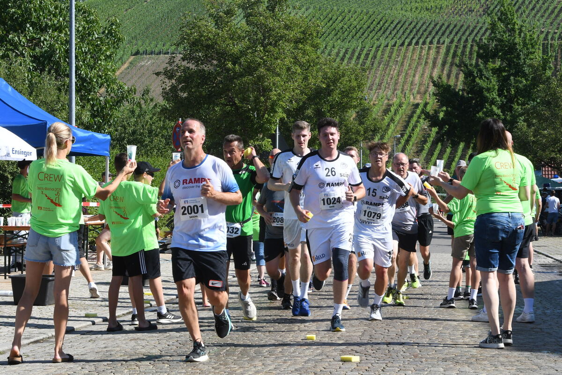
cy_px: 188
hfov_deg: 19.5
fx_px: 1639
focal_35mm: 105
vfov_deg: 13.0
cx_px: 281
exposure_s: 1/320
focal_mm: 70
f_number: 16
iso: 640
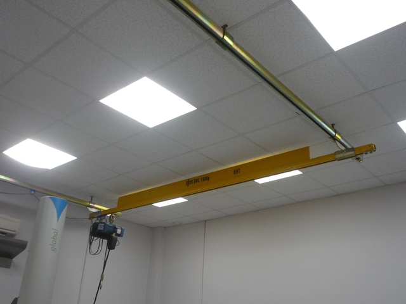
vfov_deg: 42.9
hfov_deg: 55.4
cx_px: 203
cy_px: 152
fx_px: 387
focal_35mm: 33
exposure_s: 1/30
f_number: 2.8
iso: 100
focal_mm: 4.4
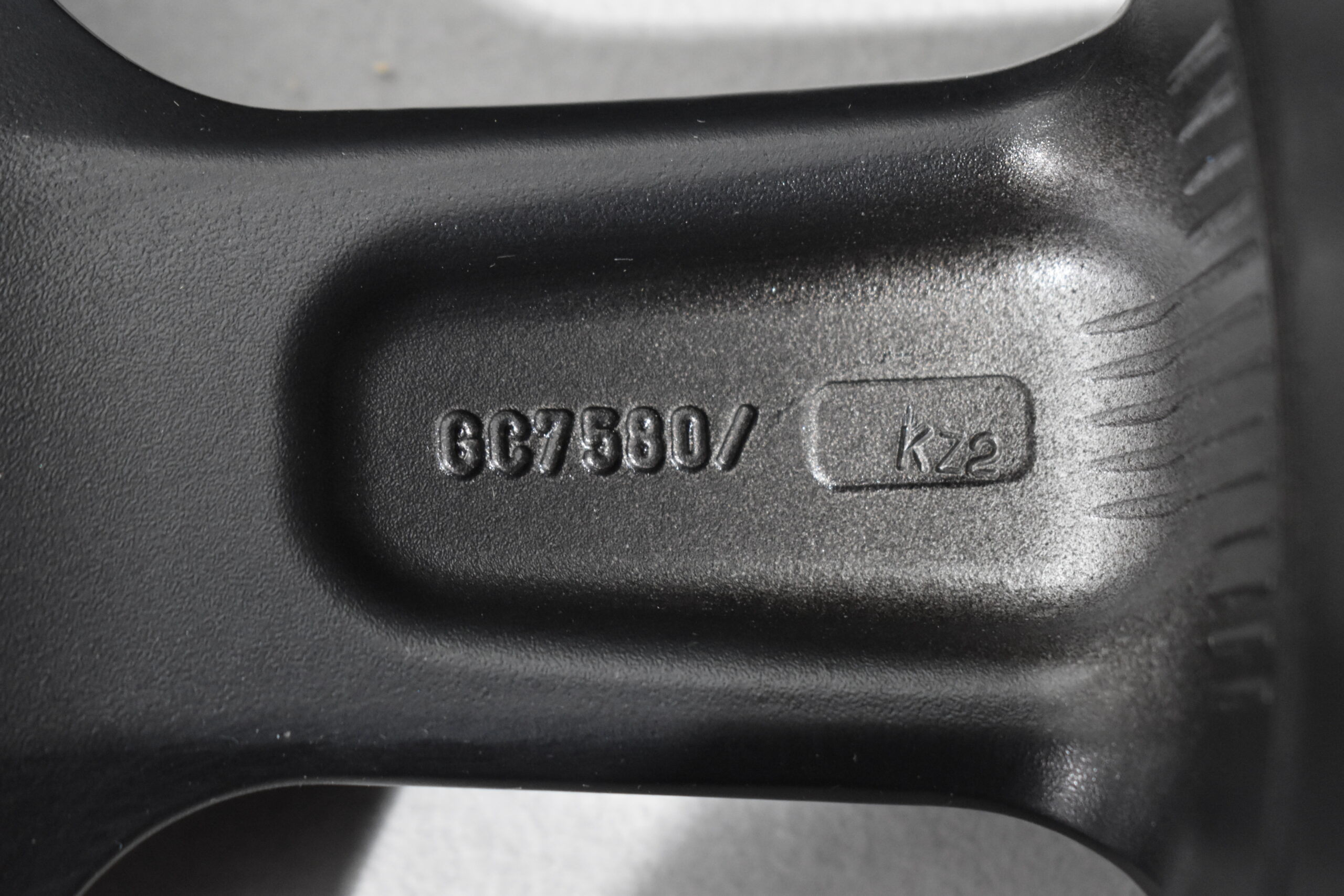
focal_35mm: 82
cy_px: 448
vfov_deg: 16.6
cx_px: 672
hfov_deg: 24.6
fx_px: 3080
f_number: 5.6
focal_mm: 55
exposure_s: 1/60
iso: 2800
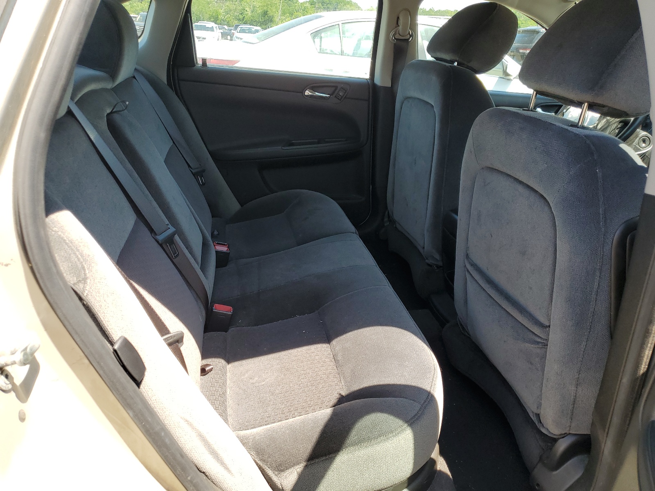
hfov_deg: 67.3
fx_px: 492
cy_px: 246
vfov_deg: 53.1
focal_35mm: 26
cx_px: 328
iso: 50
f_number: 1.5
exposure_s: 1/476
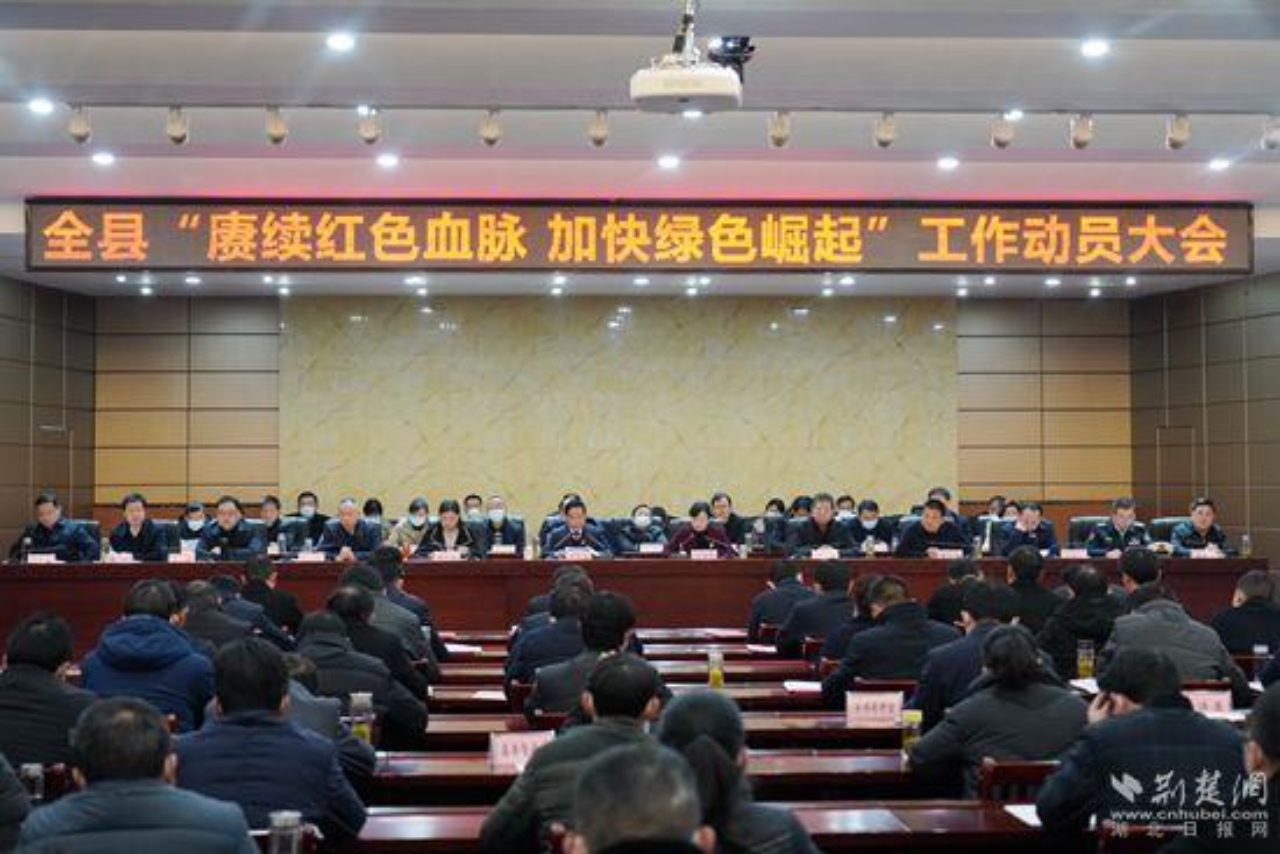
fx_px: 2027
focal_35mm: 57
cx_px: 640
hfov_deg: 35.0
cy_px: 427
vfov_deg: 23.8
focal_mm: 57
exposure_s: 1/160
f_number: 4
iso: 2500
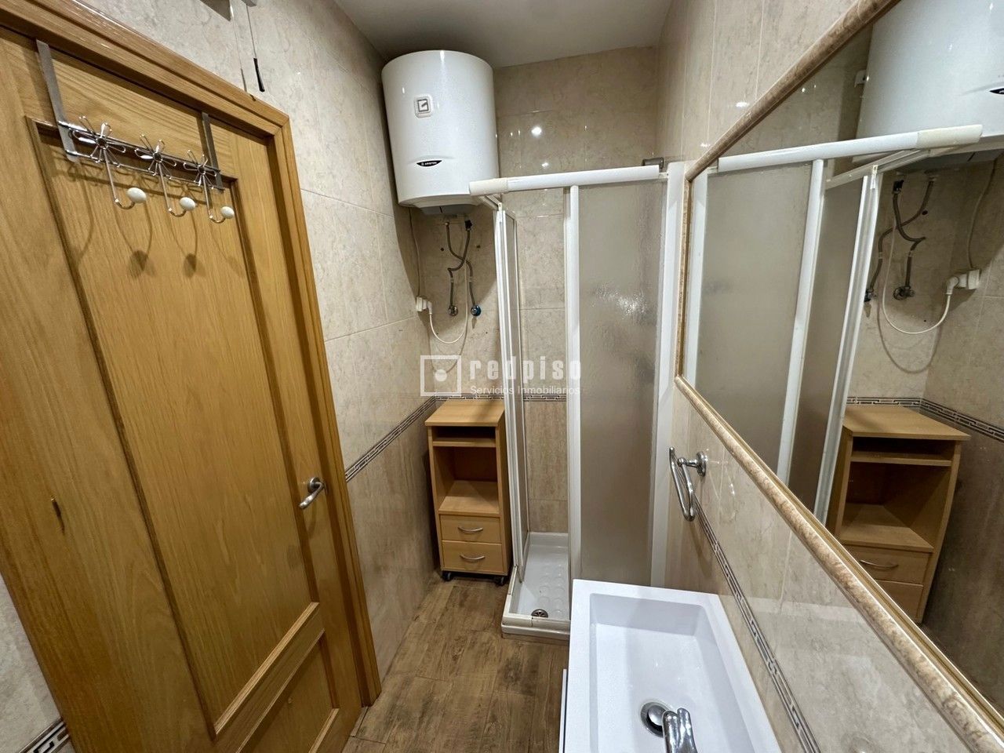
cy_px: 376
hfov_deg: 102.1
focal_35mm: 14
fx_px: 406
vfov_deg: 85.7
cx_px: 502
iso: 320
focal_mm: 2.22
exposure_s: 1/50
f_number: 2.2
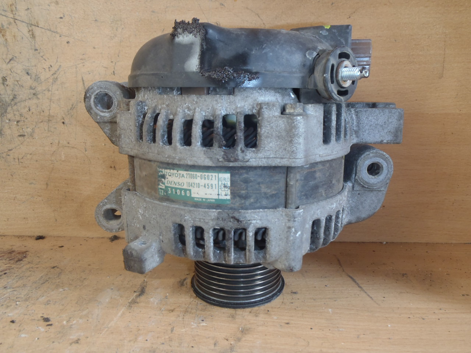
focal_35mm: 28
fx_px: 381
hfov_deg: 63.4
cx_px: 236
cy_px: 176
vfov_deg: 49.7
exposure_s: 1/30
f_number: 3.9
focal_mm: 5
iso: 100
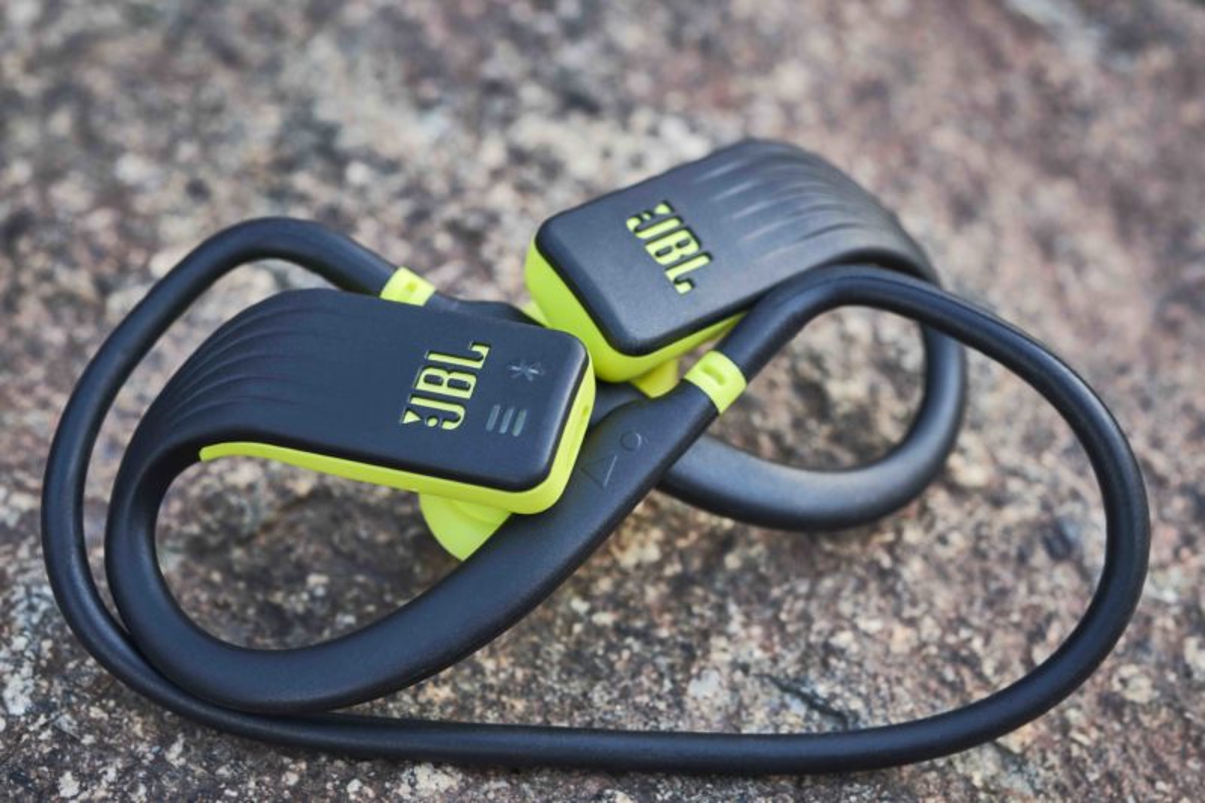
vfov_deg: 22.6
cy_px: 402
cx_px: 602
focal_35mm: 60
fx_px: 2008
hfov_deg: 33.4
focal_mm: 60
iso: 640
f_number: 8
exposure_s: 1/160
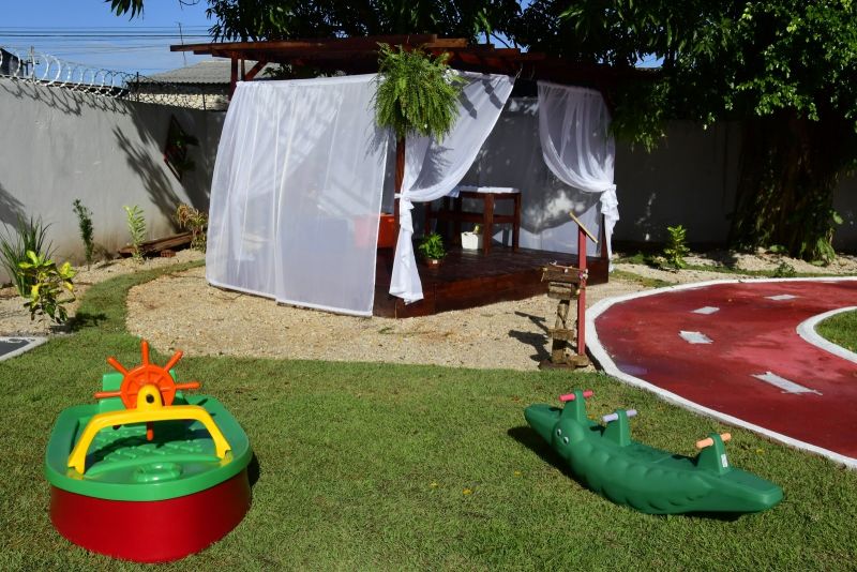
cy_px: 286
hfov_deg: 53.1
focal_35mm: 36
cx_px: 428
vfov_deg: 36.9
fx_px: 857
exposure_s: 1/1000
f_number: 16
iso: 1000
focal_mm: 24
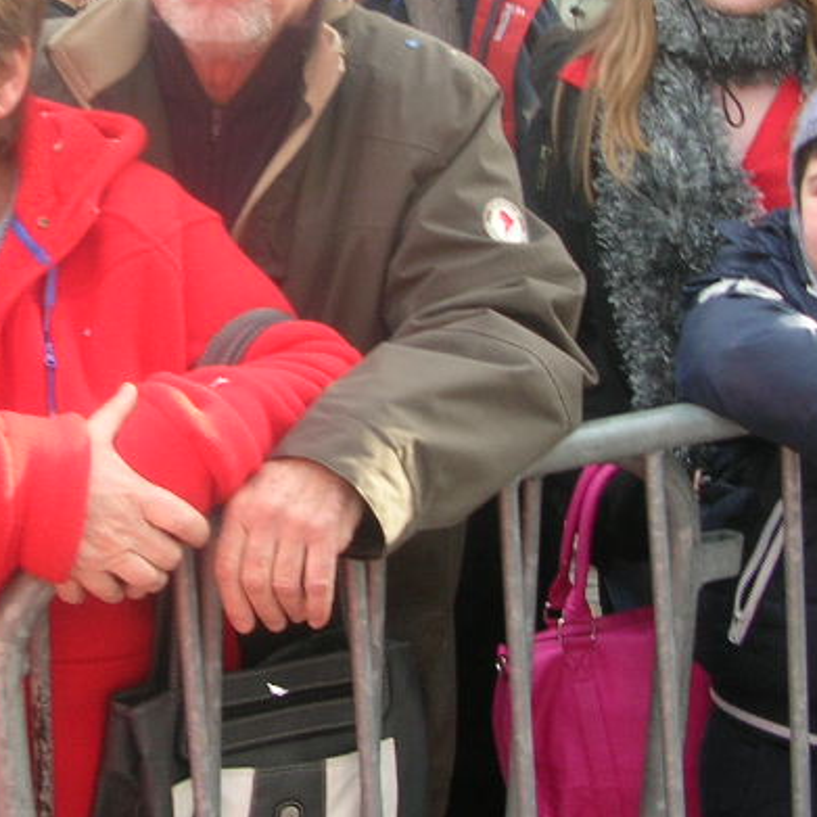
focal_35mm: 81
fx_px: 2163
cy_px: 253
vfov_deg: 21.3
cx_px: 171
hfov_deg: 21.2
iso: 50
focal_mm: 5.8
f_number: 2.8
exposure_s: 1/94.2
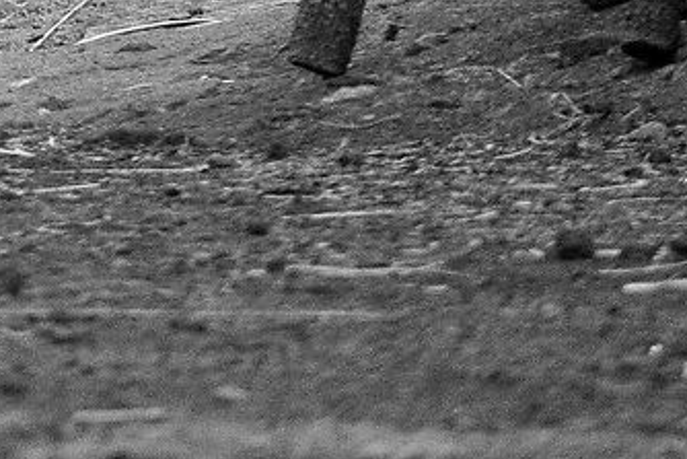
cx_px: -1310
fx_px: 30220
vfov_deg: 0.9
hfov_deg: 1.3
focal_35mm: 1583
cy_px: -690
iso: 2500
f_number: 5.3
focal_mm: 220
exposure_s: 1/640
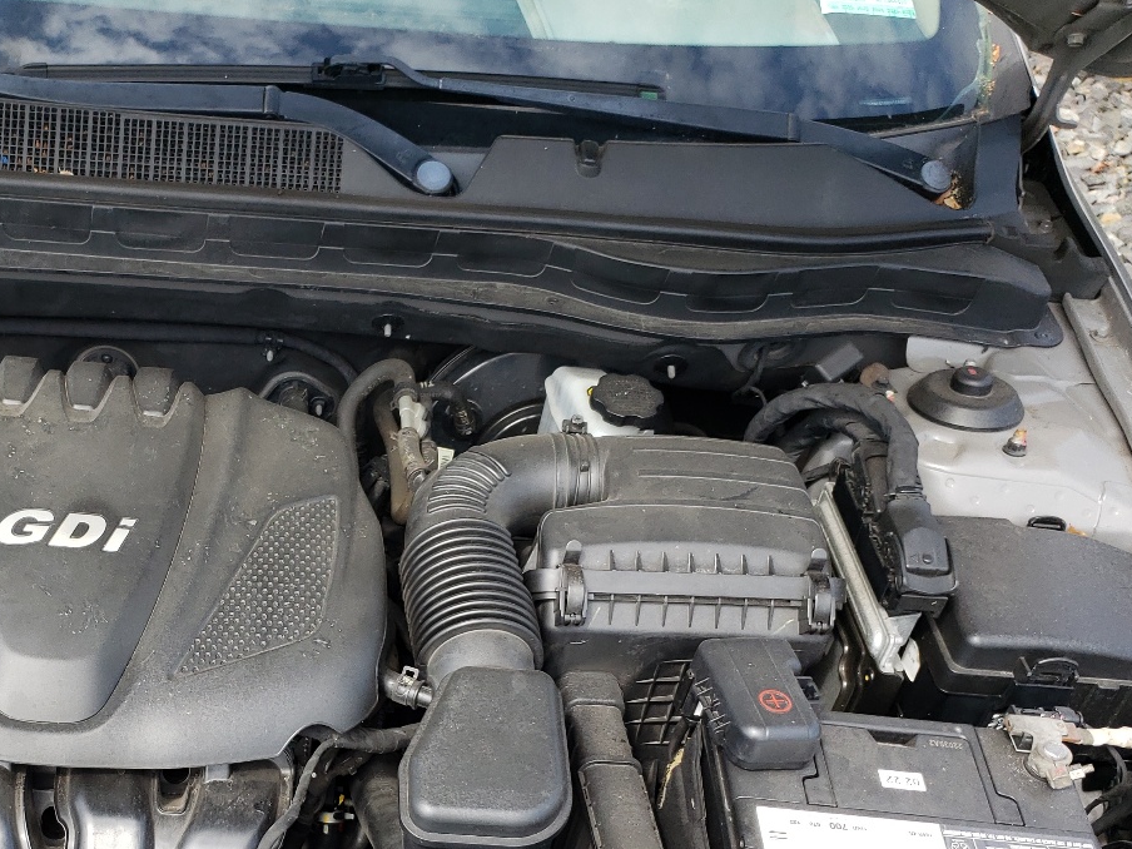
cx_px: 234
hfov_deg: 39.7
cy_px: 661
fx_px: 1504
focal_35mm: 46
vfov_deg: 30.8
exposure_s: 1/588
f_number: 1.5
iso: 50
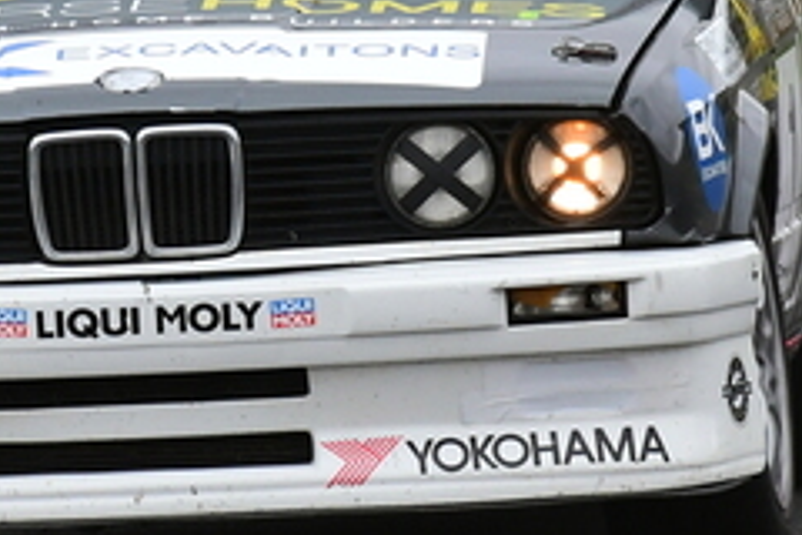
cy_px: -99
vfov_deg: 0.5
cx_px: 77
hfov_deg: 0.8
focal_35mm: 2505
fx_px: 55801
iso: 1600
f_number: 10
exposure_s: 1/640
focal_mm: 500
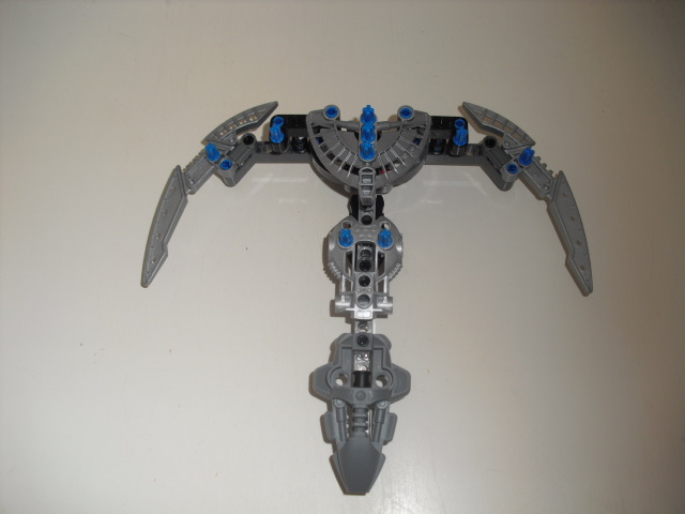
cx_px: 342
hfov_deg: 51.4
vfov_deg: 39.7
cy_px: 257
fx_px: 712
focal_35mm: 36
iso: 64
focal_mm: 6.3
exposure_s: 1/60
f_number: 3.1
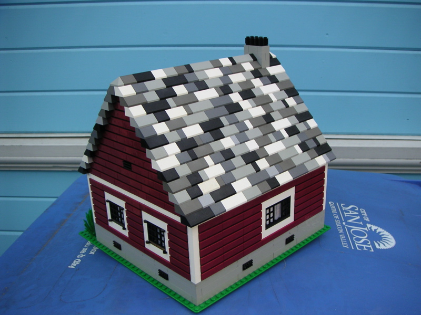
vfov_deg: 38.7
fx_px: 450
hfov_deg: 50.1
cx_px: 210
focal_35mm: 37
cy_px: 158
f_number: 2.8
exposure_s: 1/45
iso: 50
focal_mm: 5.7
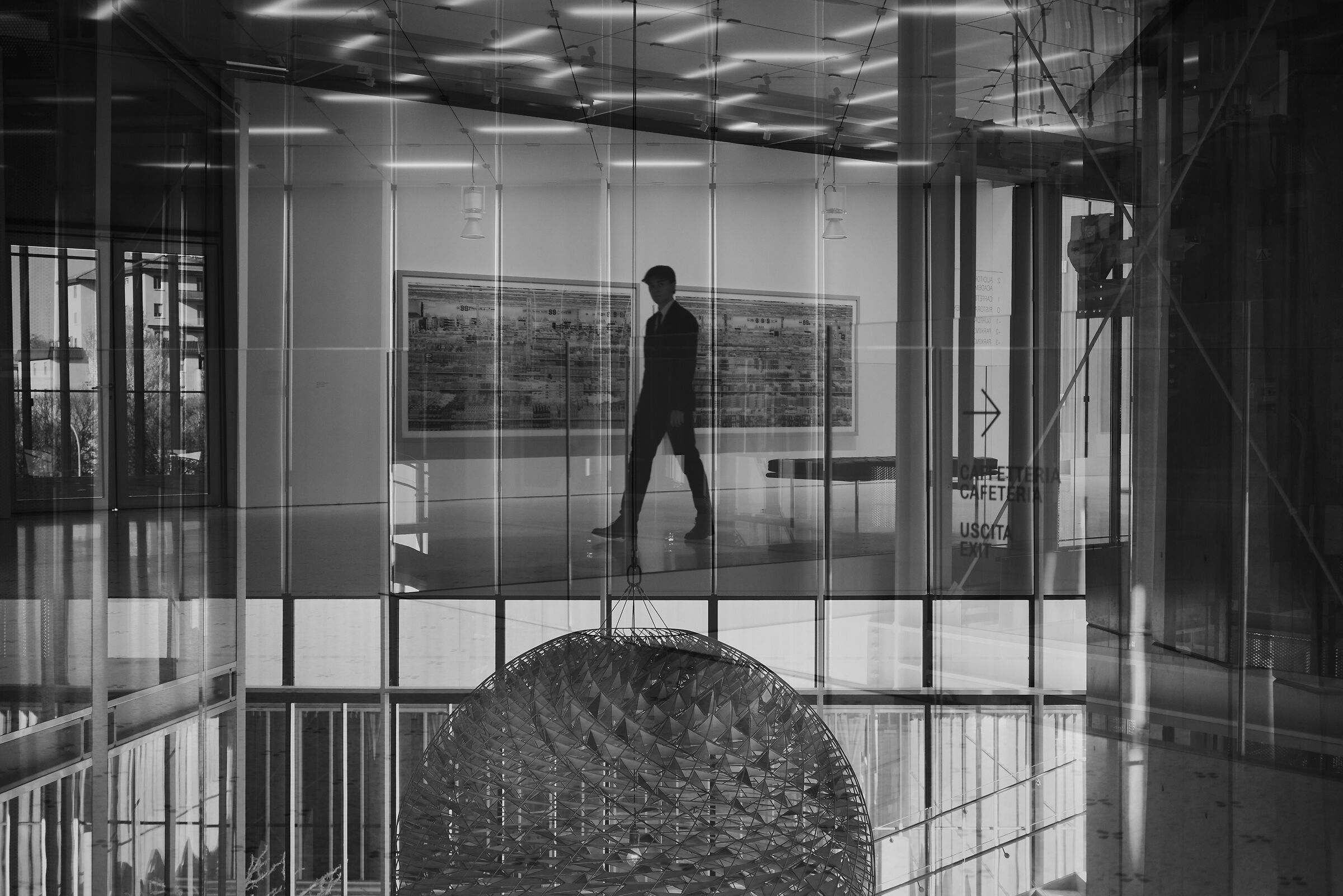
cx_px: 672
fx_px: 1529
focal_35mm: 41
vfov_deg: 32.6
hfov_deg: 47.4
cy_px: 448
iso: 320
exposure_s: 1/80
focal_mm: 27
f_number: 2.8
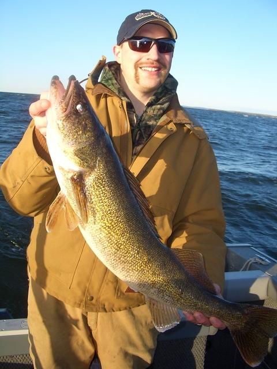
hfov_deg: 40.7
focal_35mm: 35
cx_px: 138
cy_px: 184
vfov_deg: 52.6
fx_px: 373
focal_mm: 5.8
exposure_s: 1/200
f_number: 4.3
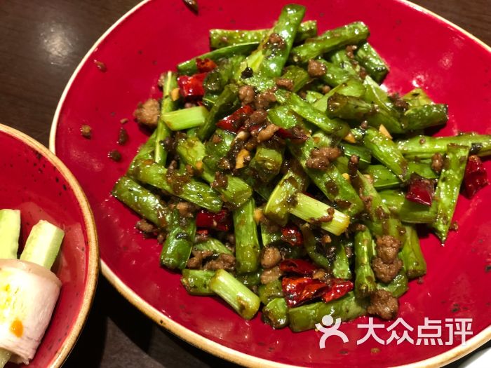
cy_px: 184
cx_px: 246
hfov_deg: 36.8
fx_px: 738
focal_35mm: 52
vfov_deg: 28.0
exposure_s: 1/11
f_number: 2.4
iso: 160
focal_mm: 6
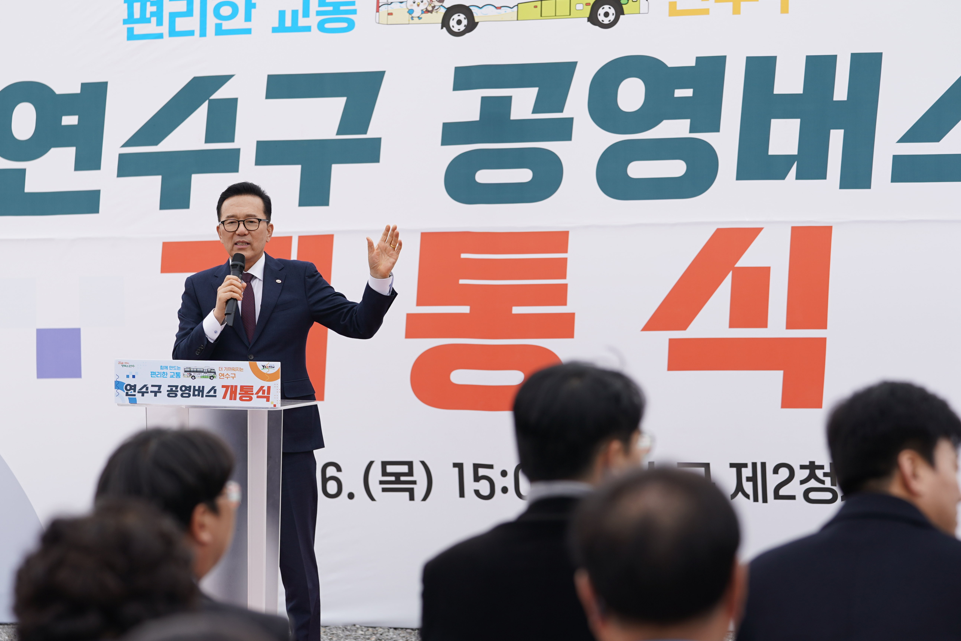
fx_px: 3496
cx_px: 405
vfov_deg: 10.5
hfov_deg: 15.6
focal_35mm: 131
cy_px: 287
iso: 100
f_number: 4
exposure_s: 1/250
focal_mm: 113
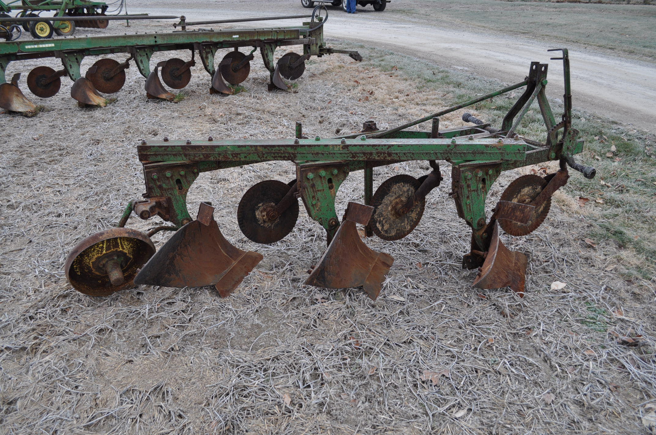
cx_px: 328
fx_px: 546
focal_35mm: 30
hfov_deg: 62.0
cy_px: 218
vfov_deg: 43.5
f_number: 5.6
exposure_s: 1/125
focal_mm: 20
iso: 220
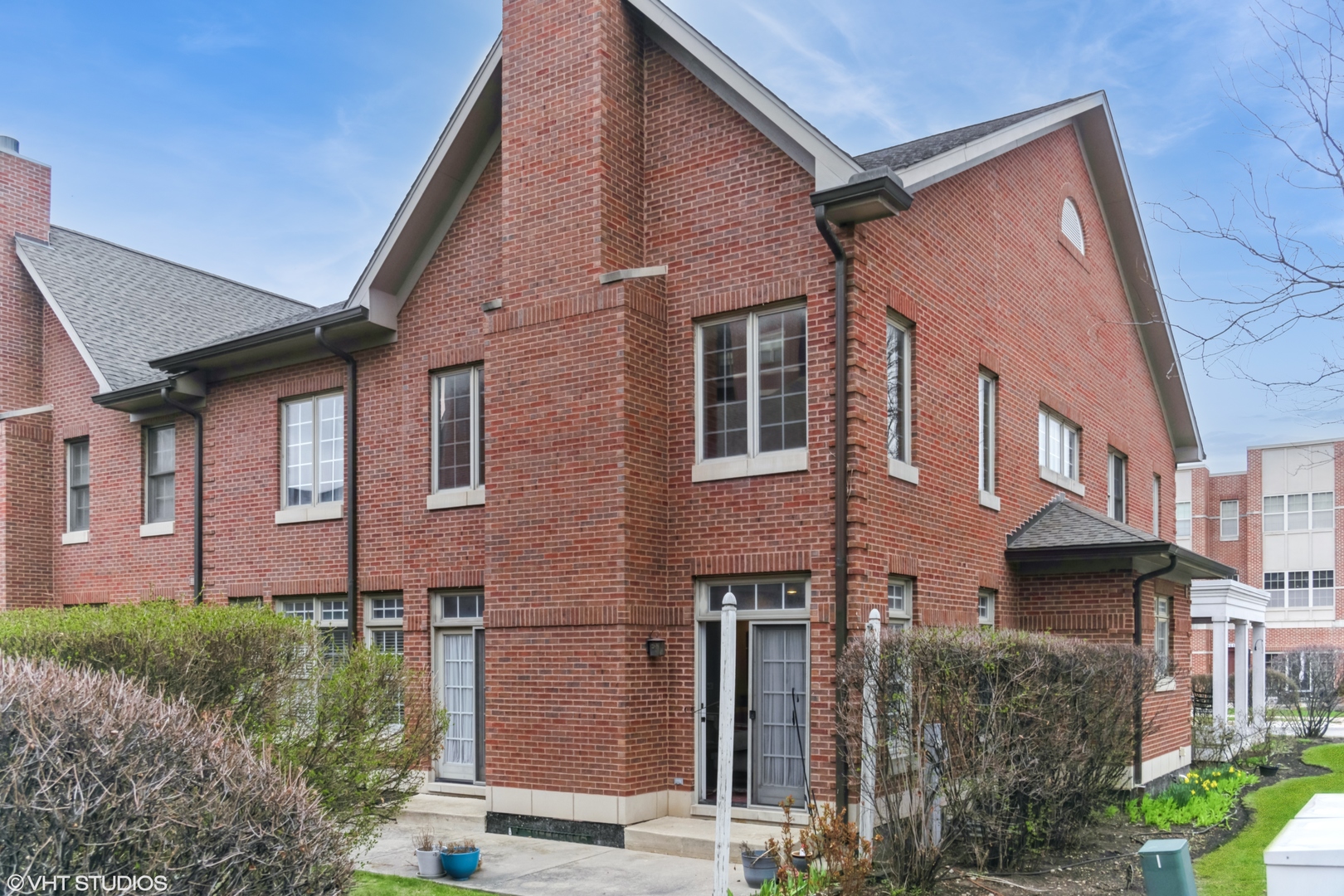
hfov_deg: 62.8
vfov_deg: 44.3
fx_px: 1101
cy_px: 448
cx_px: 672
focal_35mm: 30
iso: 200
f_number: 8
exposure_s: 1/30
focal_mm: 29.5
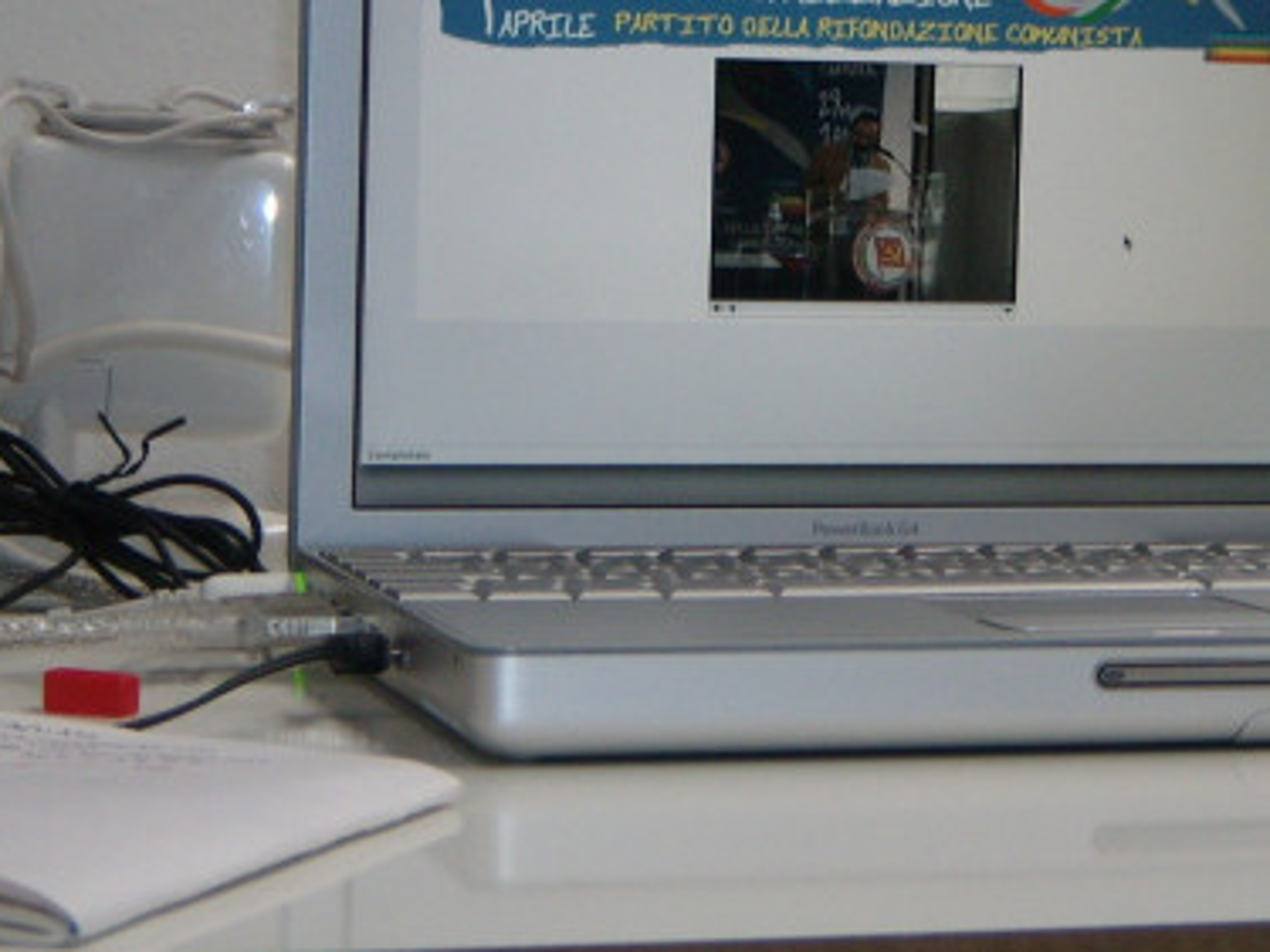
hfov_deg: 17.4
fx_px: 4144
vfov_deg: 13.0
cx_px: 904
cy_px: 176
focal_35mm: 113
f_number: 3.7
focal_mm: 8.9
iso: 102
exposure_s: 1/30.3
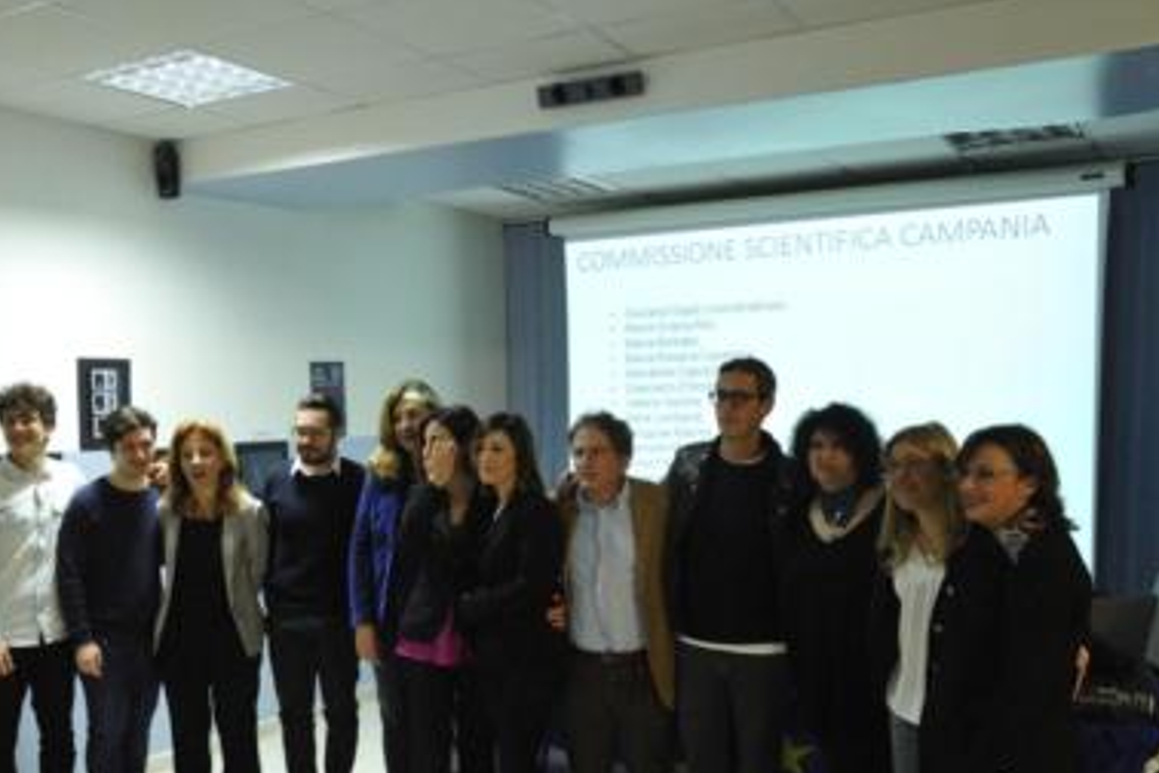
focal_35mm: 37
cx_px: 484
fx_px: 1191
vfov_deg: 35.6
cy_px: 505
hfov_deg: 51.7
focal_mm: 28
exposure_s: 1/60
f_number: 6.3
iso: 5600
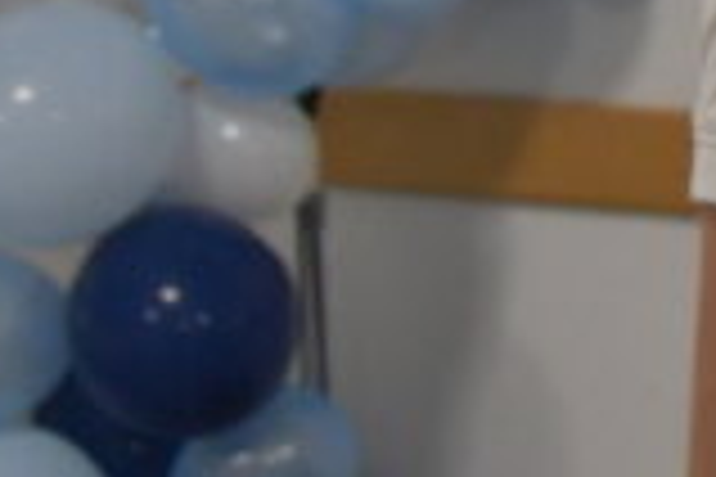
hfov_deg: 8.3
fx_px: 4614
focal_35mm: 232
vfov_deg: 5.8
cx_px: 1572
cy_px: -466
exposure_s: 1/125
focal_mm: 24
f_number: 3.5
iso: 1100
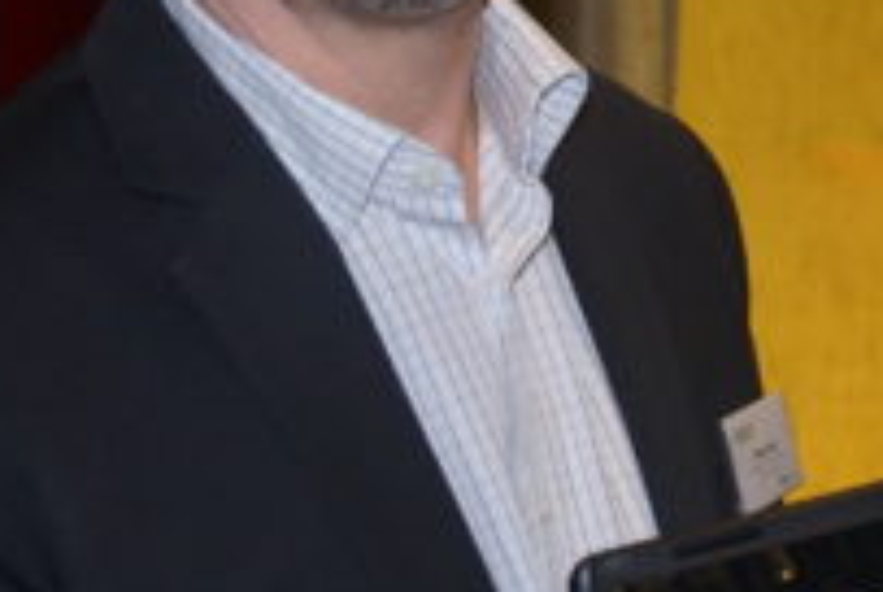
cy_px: 189
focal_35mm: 113
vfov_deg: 12.1
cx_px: 974
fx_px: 2776
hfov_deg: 17.5
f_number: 4
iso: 800
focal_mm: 22
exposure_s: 1/60
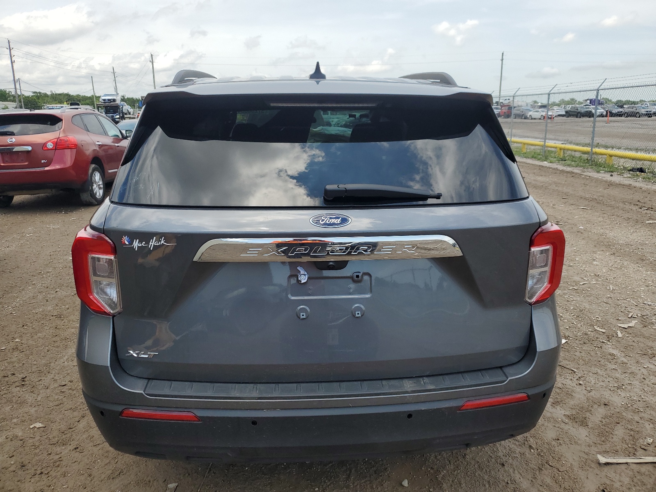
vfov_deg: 53.1
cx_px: 328
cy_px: 246
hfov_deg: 67.3
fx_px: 493
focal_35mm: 26
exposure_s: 1/2500
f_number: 1.5
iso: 50
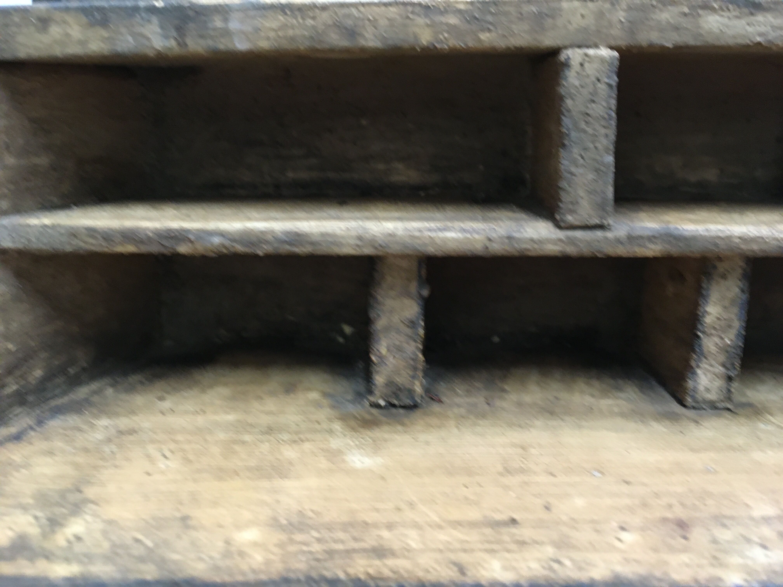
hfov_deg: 61.7
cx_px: 392
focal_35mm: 29
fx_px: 656
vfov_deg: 48.2
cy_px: 294
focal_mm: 4.15
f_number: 2.2
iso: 200
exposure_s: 1/20
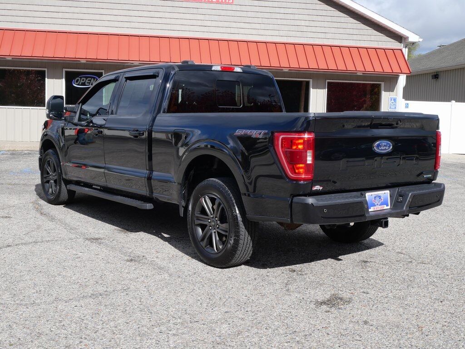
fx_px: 591
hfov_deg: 42.9
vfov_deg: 32.9
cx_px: 232
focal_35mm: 44
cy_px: 174
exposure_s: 1/400
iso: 200
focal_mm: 22
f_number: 9
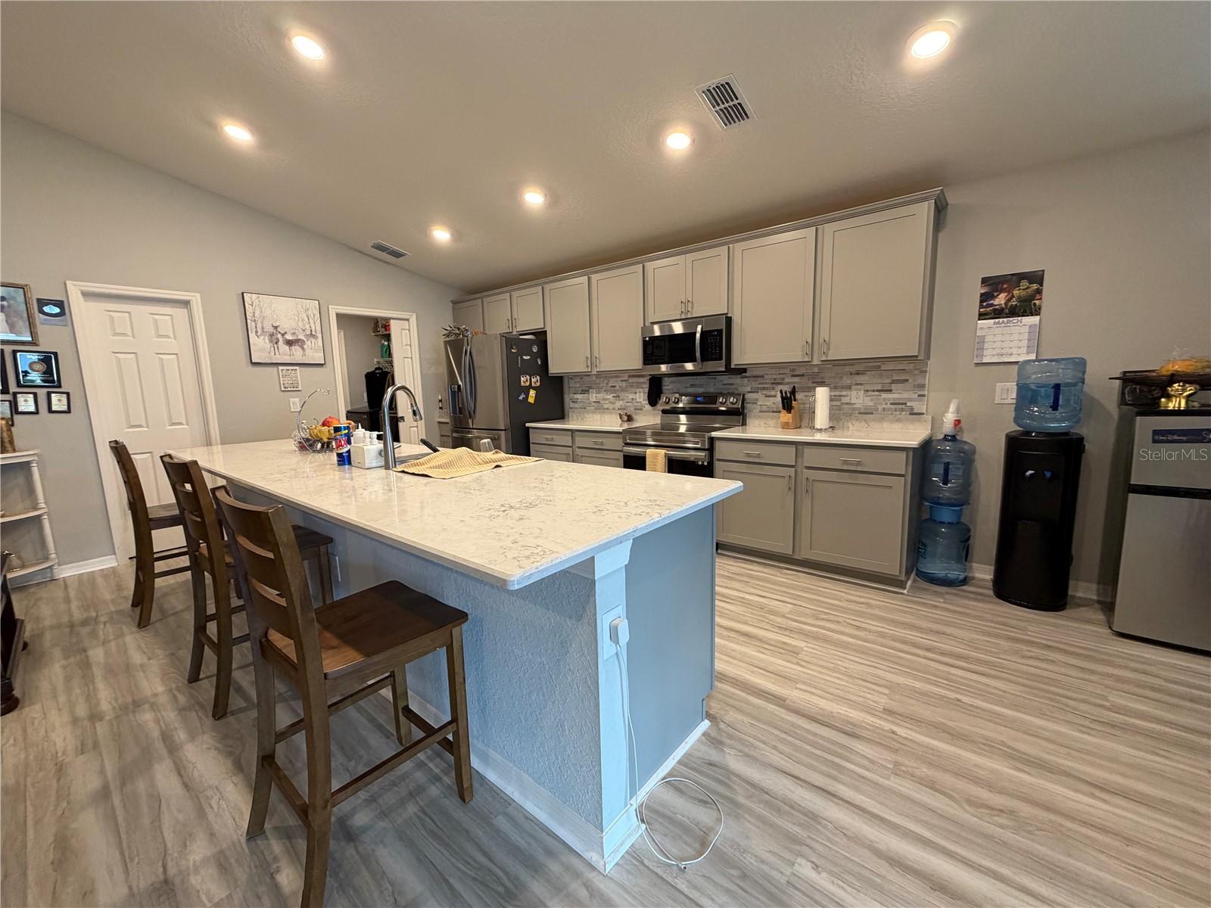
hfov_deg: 102.1
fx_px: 490
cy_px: 454
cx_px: 606
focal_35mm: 14
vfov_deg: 85.7
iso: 250
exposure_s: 1/60
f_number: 2.2
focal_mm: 2.22
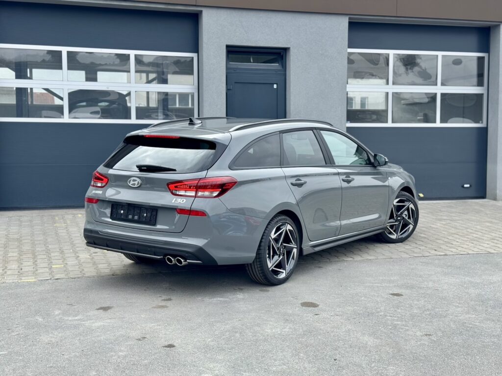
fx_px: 696
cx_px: 251
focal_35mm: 48
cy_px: 188
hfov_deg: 39.7
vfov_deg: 30.3
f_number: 1.78
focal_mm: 6.76
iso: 64
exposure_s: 1/1427
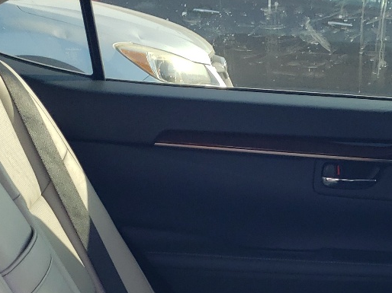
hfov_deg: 23.8
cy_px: 437
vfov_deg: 16.6
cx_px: 313
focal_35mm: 81
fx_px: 917
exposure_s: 1/192
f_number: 1.5
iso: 50
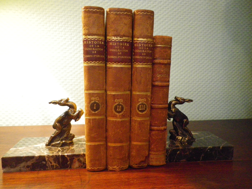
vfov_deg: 49.7
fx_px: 204
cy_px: 94
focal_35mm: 28
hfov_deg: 63.4
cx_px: 126
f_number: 2.6
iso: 800
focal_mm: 4.9
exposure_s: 1/50
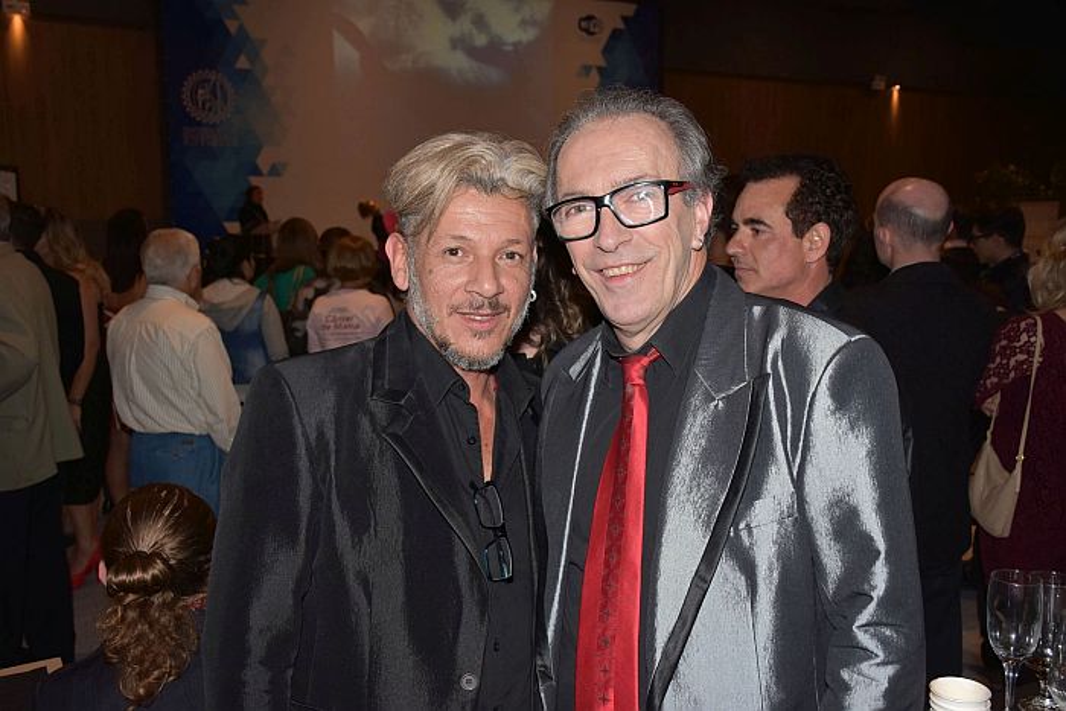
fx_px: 1066
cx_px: 533
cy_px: 356
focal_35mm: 36
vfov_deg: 36.9
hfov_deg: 53.1
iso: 500
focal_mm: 24
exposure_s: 1/60
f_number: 6.3
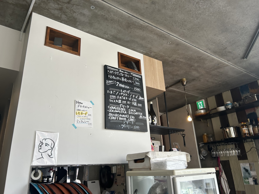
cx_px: 130
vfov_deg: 53.1
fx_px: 195
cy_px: 97
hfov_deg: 67.3
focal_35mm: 26
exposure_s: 1/218
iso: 40
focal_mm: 5.7
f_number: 1.5
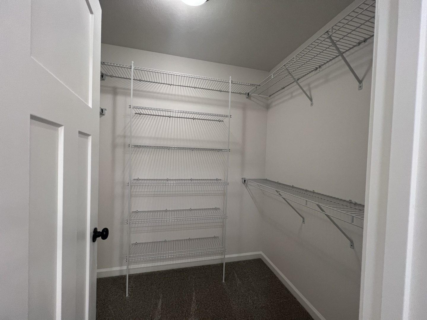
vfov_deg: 89.9
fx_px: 160
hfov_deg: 106.2
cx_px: 214
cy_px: 160
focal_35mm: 13
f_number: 1.8
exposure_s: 1/60
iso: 125
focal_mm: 1.57
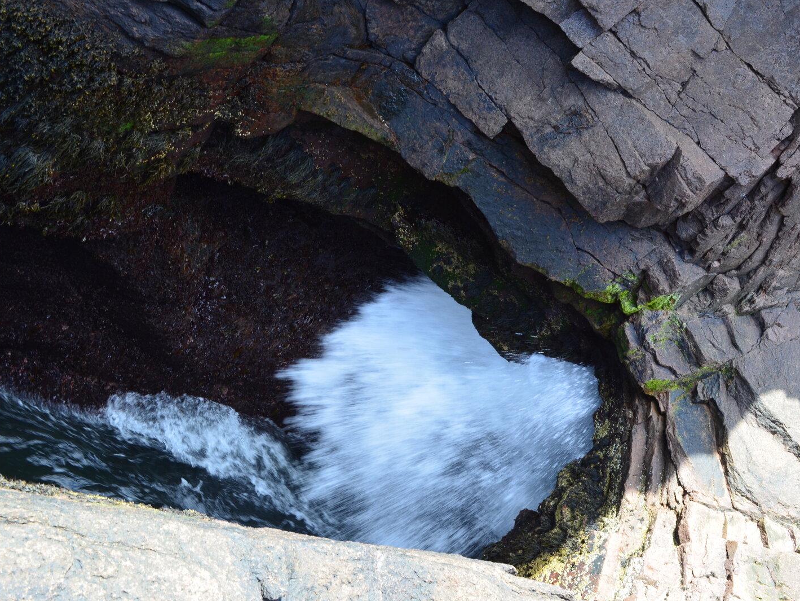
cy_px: 301
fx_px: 994
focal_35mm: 43
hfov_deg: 43.8
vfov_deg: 33.6
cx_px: 443
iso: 360
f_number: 10
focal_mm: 26
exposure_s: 1/60
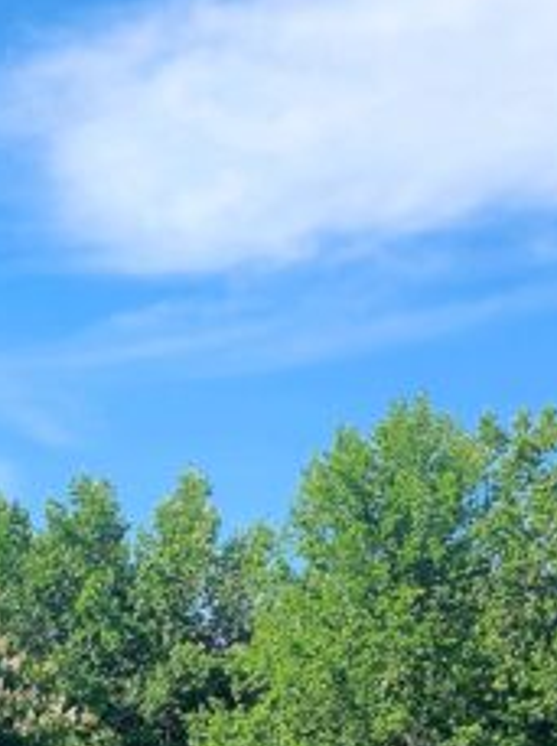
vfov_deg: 16.5
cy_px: 1264
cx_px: -280
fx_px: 2216
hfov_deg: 13.5
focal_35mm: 103
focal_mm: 6.4
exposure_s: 1/588
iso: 12
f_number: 1.8
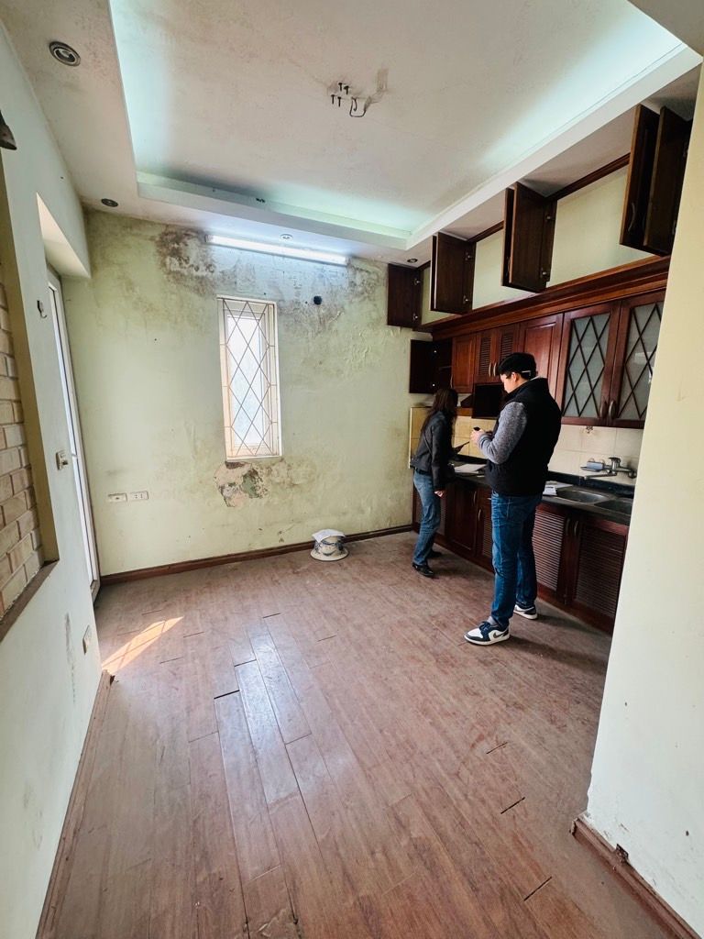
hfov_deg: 85.7
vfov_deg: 102.1
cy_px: 470
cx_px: 352
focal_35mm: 14
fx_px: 380
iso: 200
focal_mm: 2.22
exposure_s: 1/100
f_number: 2.2
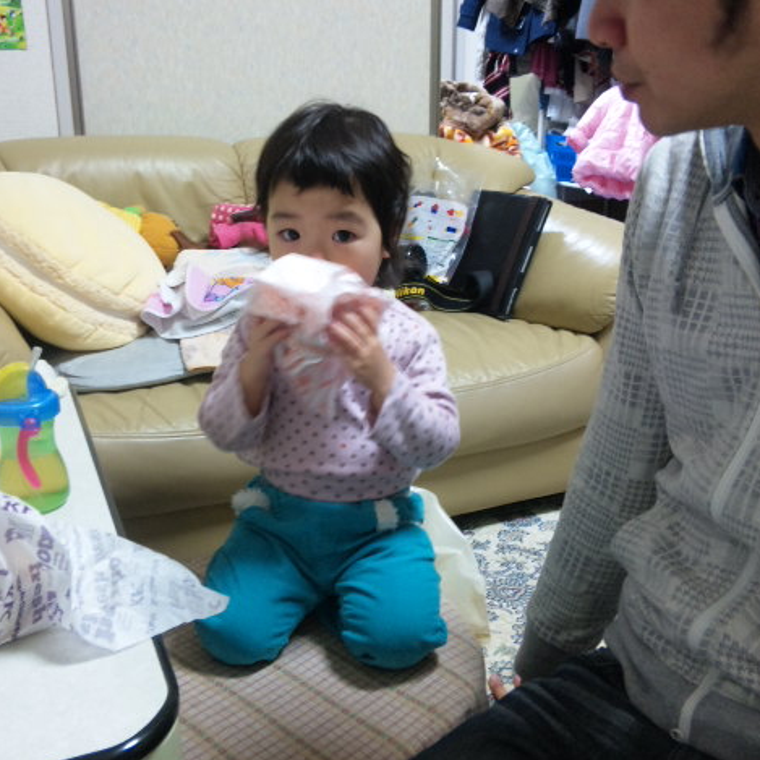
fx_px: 869
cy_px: 376
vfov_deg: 47.2
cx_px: 382
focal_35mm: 35
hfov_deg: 47.2
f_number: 2.8
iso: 123
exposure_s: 1/4
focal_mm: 4.82
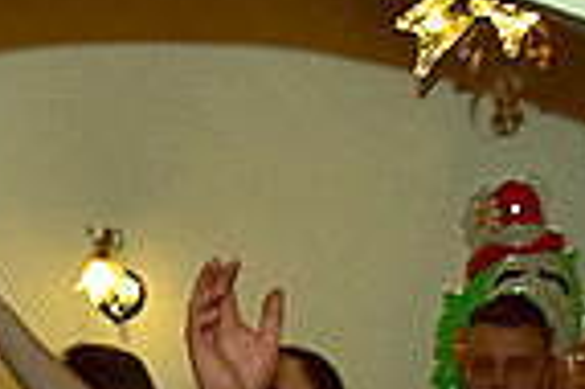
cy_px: 373
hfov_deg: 13.6
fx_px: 2451
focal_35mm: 151
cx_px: 147
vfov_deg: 9.0
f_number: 3.5
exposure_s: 1/320
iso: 400
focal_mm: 18
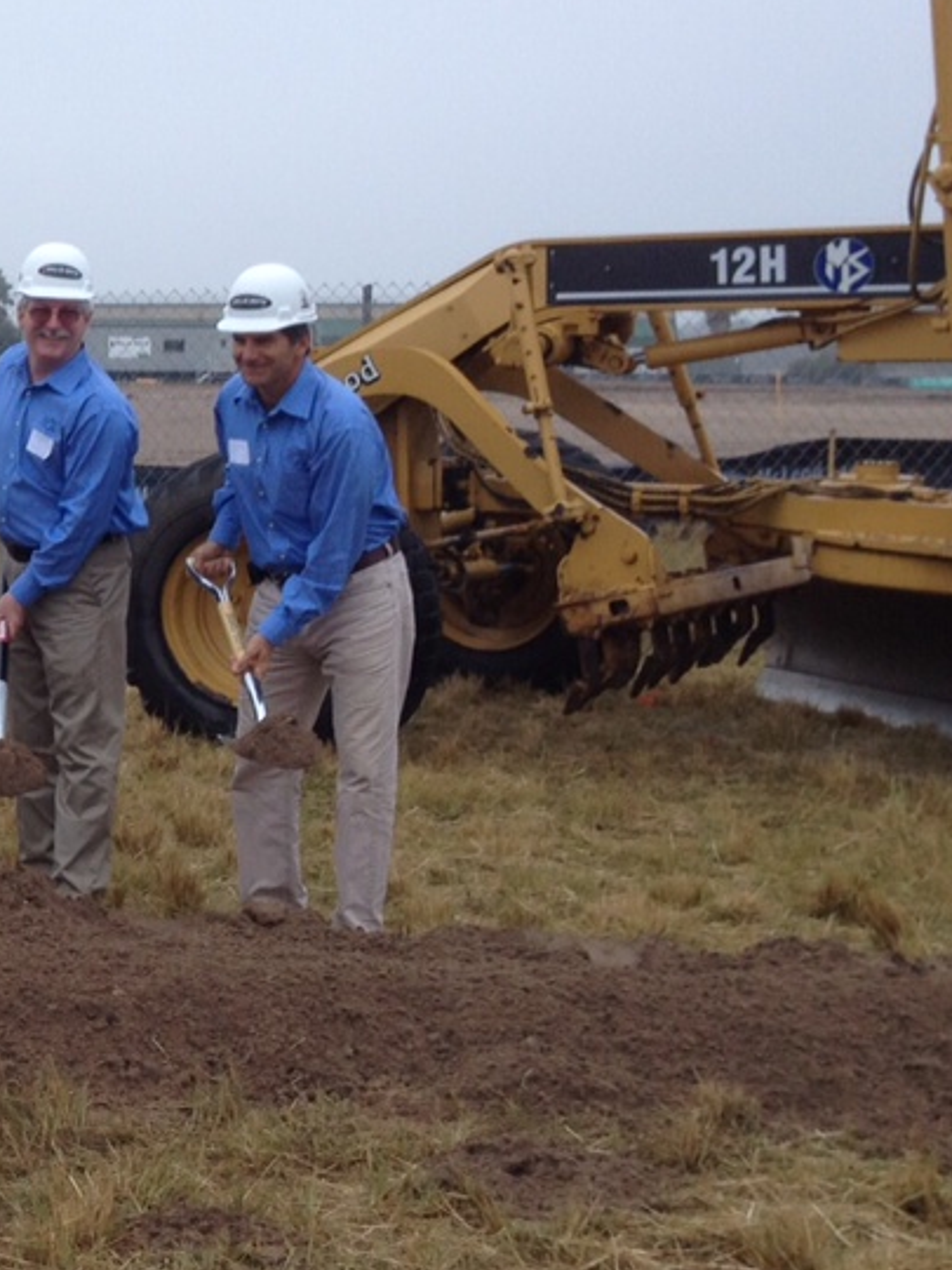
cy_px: 489
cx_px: -458
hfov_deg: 16.3
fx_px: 3044
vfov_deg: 23.5
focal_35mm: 83
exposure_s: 1/270
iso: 50
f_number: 2.4
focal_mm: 4.28
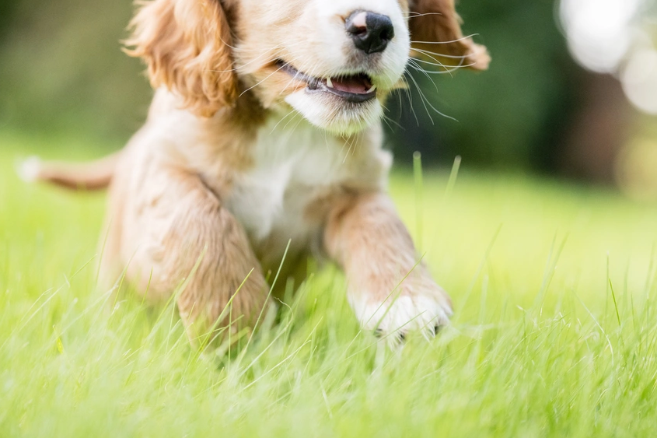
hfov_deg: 18.9
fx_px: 1970
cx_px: 343
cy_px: 173
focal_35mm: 108
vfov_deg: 12.7
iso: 1600
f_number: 2.8
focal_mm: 82
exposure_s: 1/3200
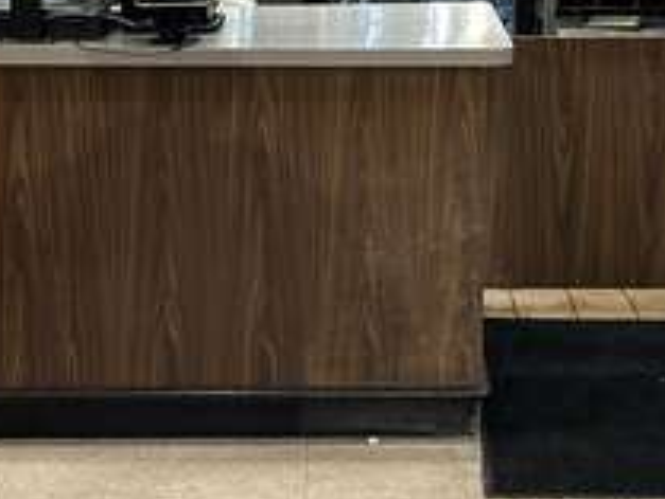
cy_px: 89
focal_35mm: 92
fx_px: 1768
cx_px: 360
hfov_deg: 21.3
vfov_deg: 16.0
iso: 200
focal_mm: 6.86
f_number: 1.78
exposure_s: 1/120
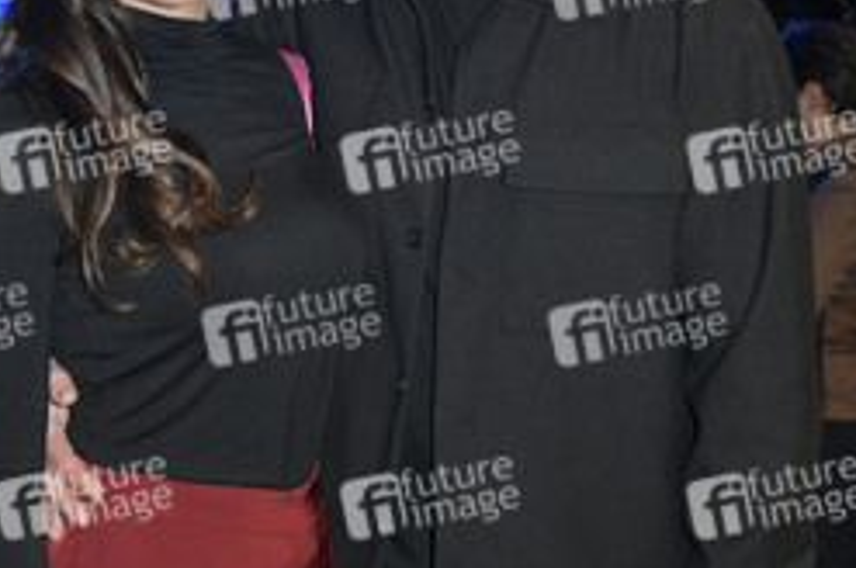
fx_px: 1520
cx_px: 338
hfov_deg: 31.4
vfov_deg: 20.8
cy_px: 66
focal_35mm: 64
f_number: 6.3
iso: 2000
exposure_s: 1/200
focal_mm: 35
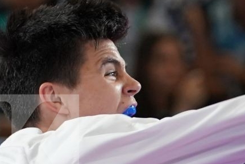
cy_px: 146
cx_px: 219
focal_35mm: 993
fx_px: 6762
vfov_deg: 1.4
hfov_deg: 2.1
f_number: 2.8
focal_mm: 159
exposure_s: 1/1000
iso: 1600
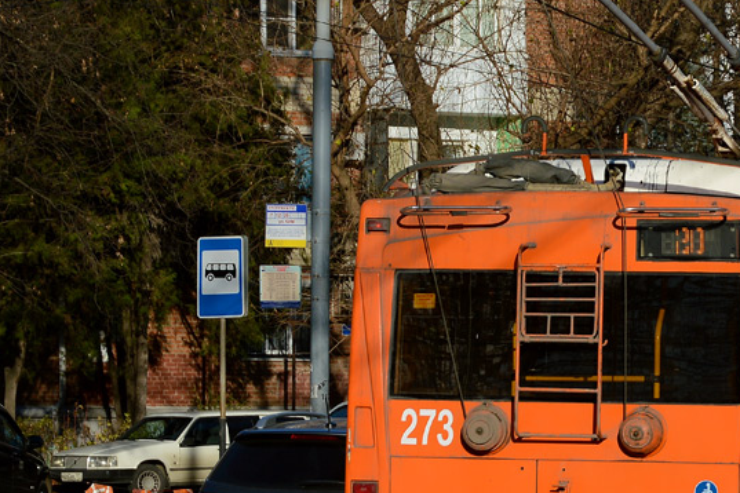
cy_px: 222
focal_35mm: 268
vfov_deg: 5.1
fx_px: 5508
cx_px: 648
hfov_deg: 7.7
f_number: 6.3
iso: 100
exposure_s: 1/640
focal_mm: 80
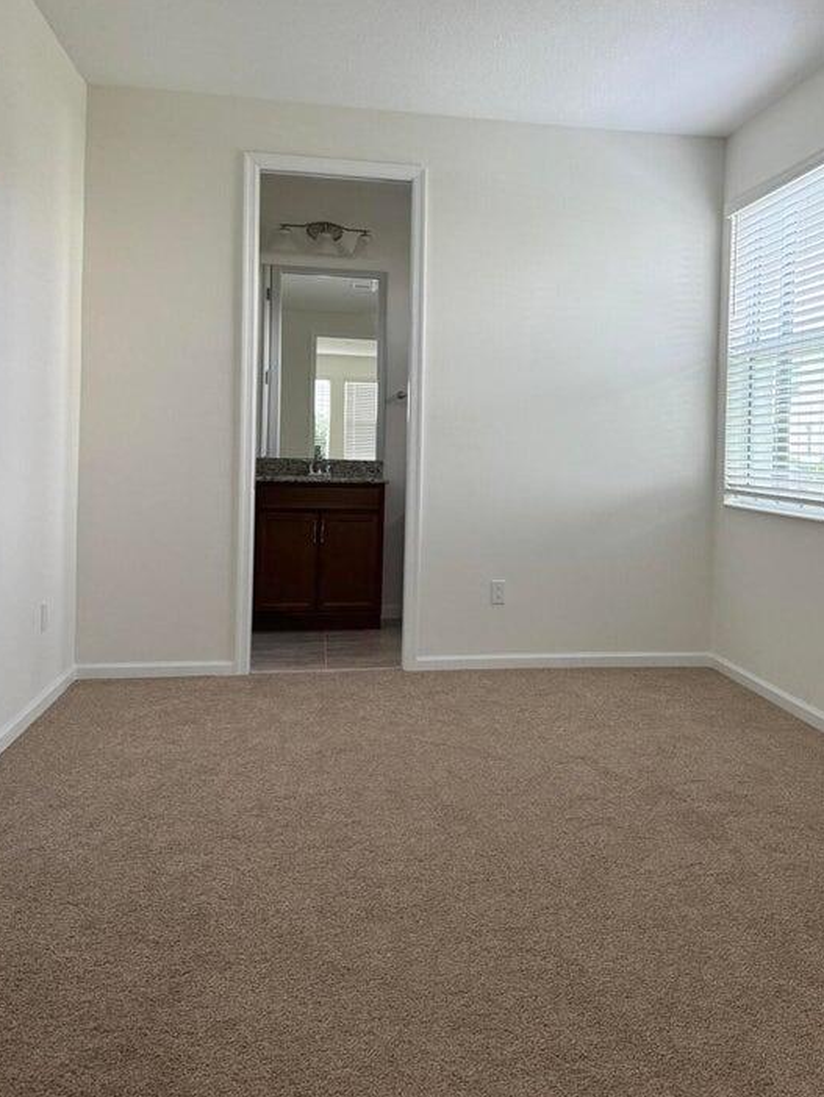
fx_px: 1110
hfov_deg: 40.2
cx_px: 555
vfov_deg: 52.3
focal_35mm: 35
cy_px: 447
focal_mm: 6.76
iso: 200
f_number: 1.78
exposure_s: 1/120
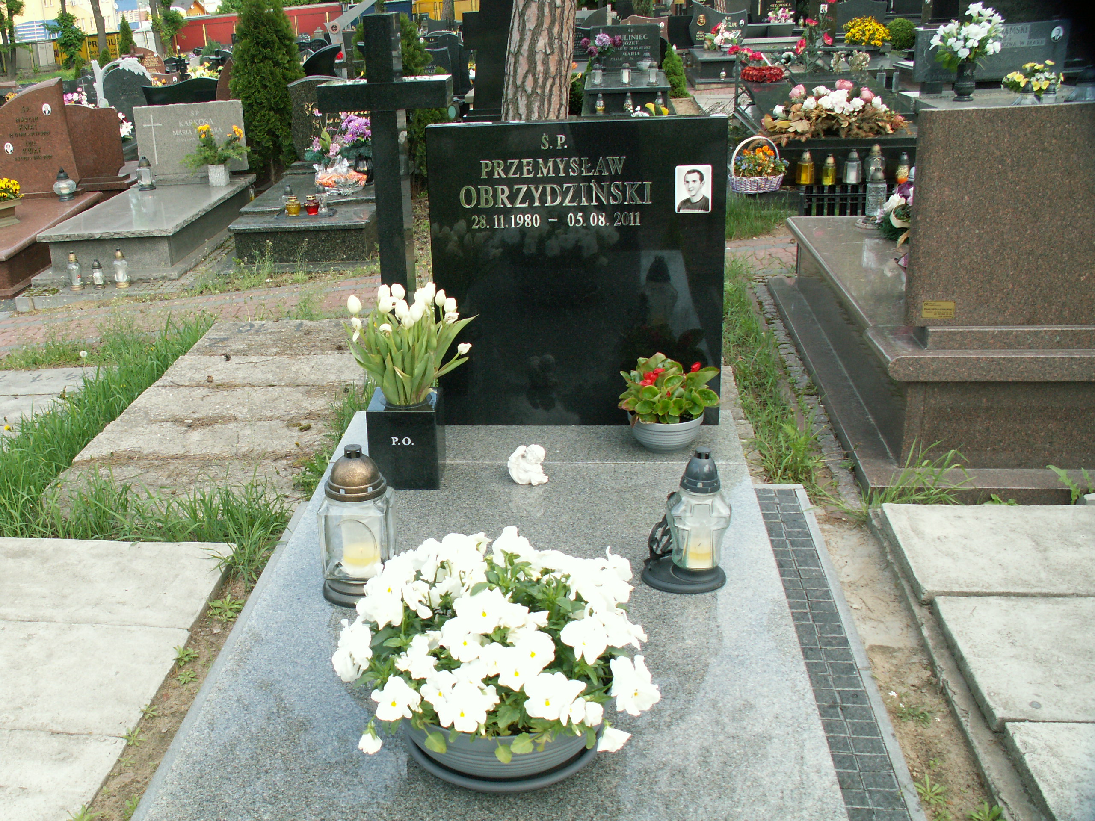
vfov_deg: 40.7
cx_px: 548
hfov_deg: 52.6
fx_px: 1107
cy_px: 410
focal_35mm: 35
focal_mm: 5.86
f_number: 4.5
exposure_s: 1/100
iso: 50
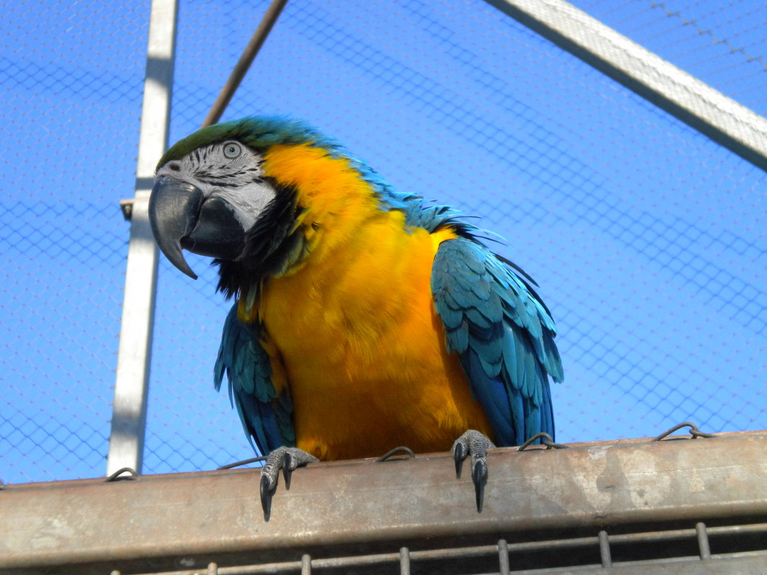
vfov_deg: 18.7
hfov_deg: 24.7
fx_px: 1750
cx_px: 384
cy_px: 288
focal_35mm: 79
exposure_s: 1/500
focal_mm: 14.3
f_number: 5.1
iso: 237
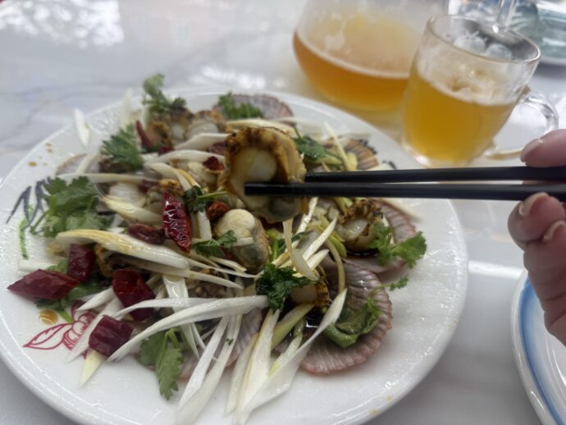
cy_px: 212
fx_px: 393
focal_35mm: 24
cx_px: 283
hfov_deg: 71.6
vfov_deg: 56.8
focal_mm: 6.76
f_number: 1.78
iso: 80
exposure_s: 1/344
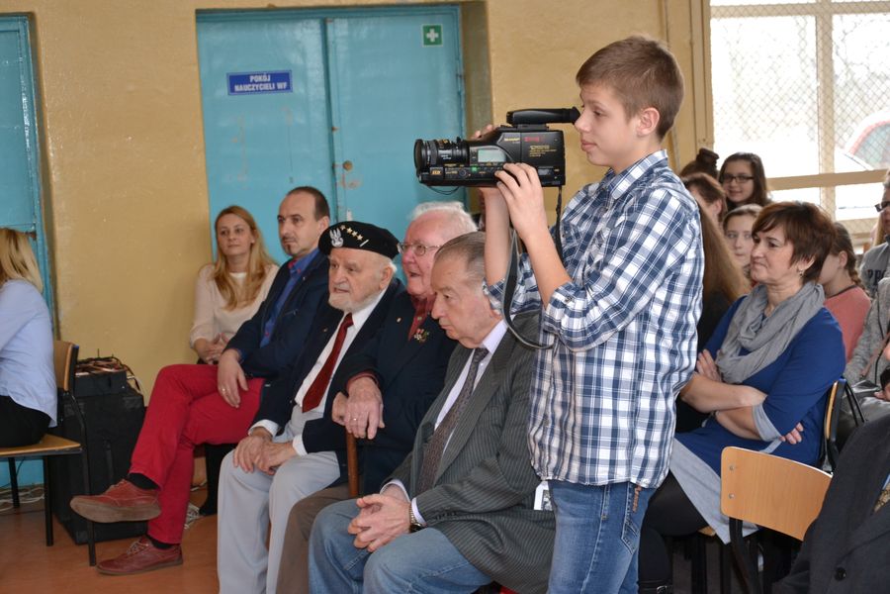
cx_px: 445
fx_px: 1669
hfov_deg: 29.9
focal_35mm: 68
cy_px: 297
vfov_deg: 20.2
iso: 640
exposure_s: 1/60
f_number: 4.8
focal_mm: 45
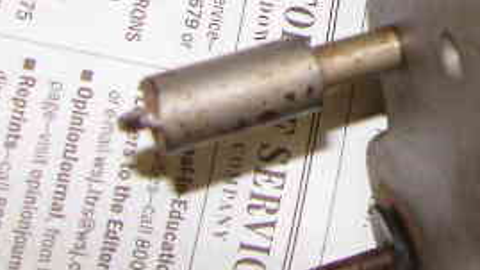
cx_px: 766
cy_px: -345
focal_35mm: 145
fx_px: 1845
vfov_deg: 7.8
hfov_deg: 13.7
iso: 100
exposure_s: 1/60
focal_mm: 8.9
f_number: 2.8
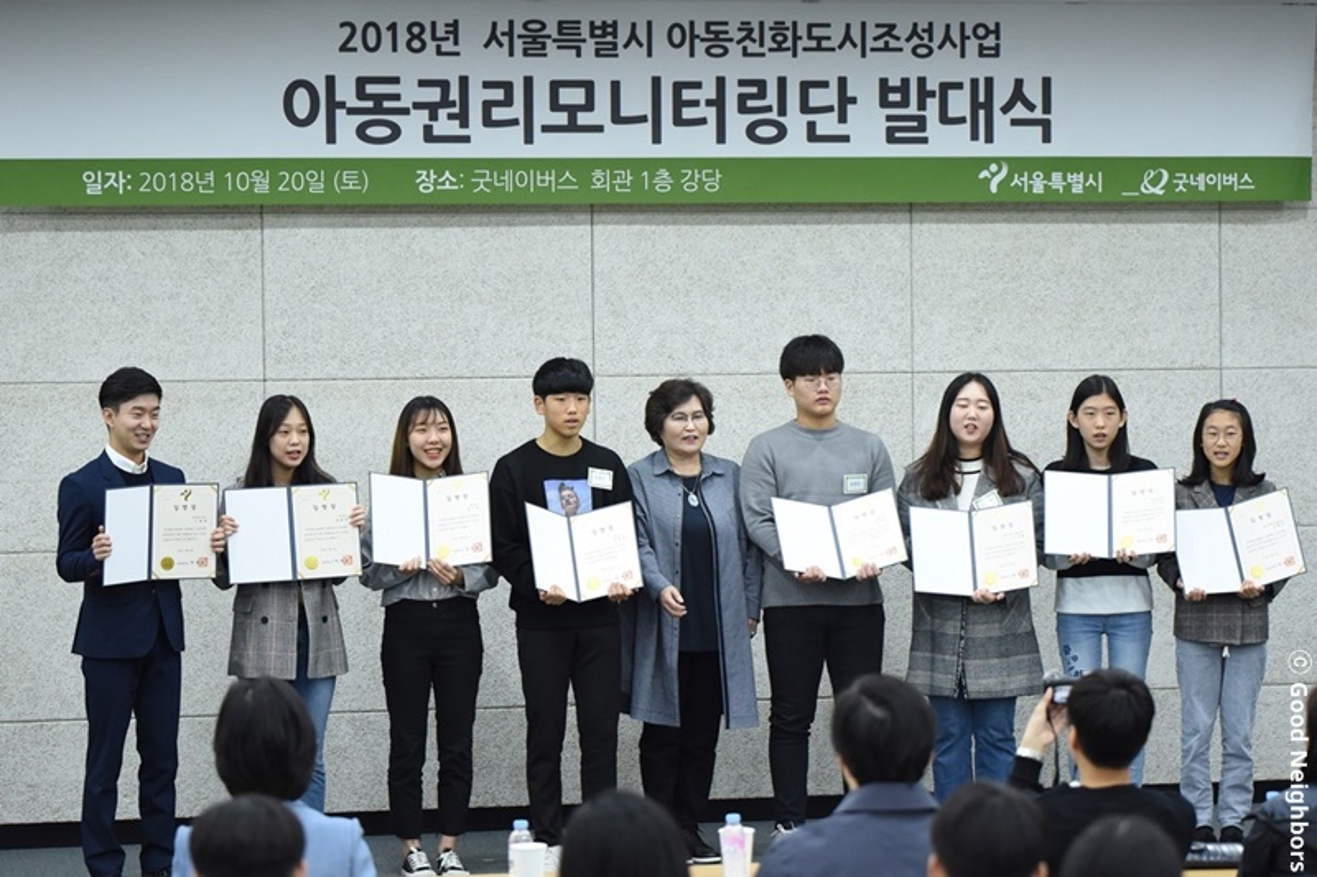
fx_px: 3657
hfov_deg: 20.4
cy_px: 438
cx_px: 658
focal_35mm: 100
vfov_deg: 13.7
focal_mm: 100
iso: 2500
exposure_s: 1/400
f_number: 2.8
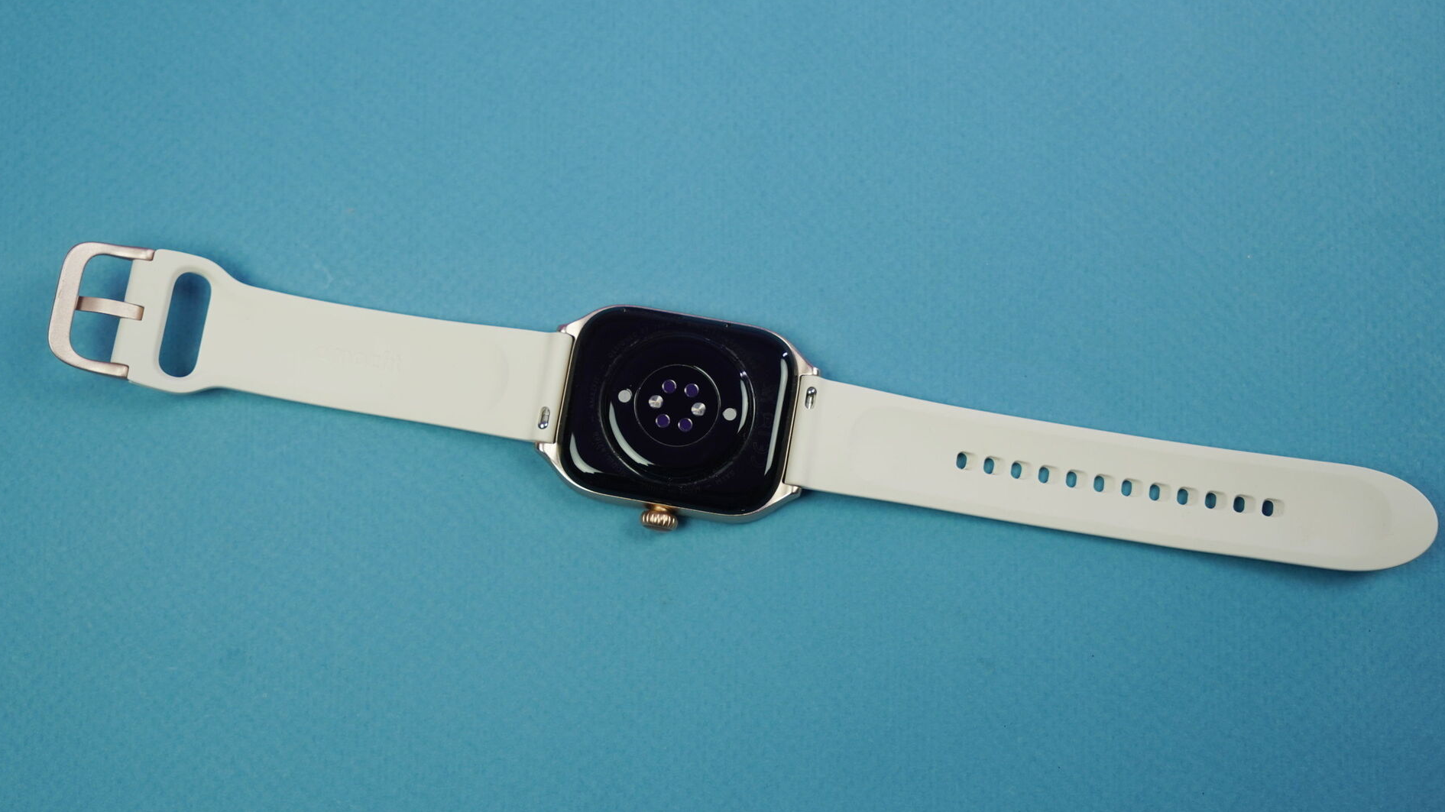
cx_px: 727
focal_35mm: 50
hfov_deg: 41.3
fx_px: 1915
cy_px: 448
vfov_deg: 23.9
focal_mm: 47
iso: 800
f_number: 7.1
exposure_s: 1/160
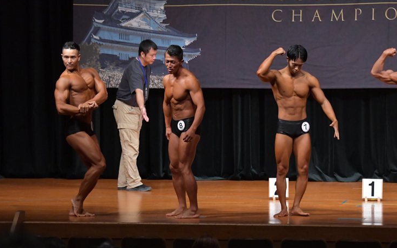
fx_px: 2142
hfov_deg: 10.6
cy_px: 132
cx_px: 200
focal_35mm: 198
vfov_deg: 6.6
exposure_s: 1/400
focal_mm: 122
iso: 6400
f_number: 5.6
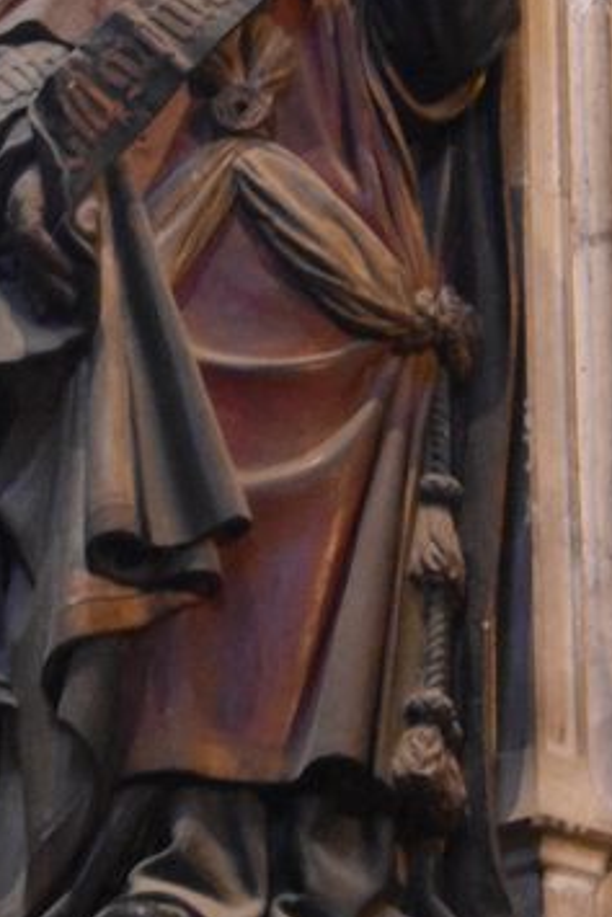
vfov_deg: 15.4
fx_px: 3388
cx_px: 283
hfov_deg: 10.3
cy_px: 310
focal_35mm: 133
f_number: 5.3
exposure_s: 1/30
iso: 12800
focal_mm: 45
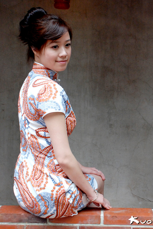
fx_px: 229
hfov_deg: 36.9
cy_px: 114
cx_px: 76
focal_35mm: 36
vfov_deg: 53.1
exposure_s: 1/640
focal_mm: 24
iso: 800
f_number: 4
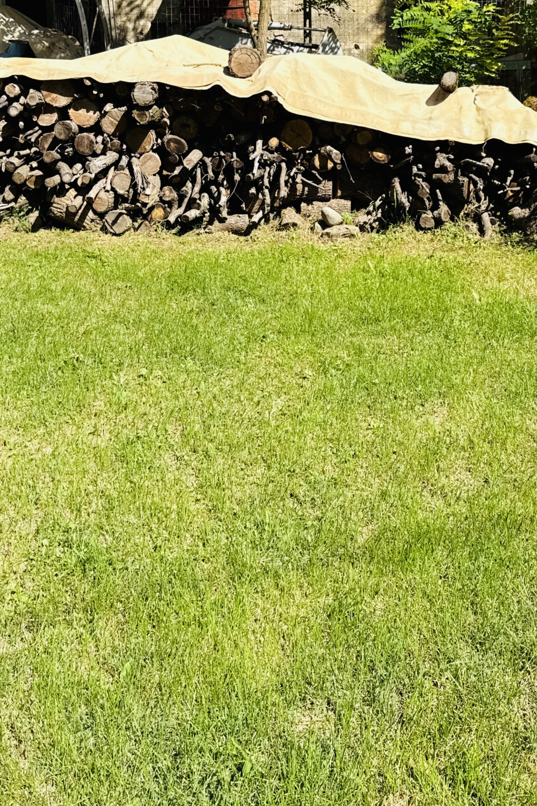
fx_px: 873
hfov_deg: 34.2
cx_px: 306
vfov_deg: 47.9
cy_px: 212
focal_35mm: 39
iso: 80
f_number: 1.78
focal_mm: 6.76
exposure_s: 1/3279
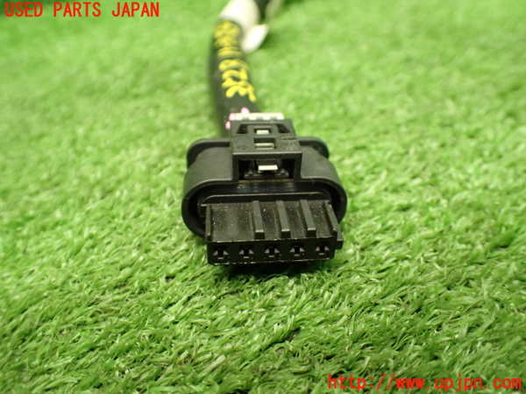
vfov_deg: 46.8
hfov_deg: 60.0
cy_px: 197
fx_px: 456
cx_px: 263
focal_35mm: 30
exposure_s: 1/80
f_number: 2.3
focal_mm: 5.4
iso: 800
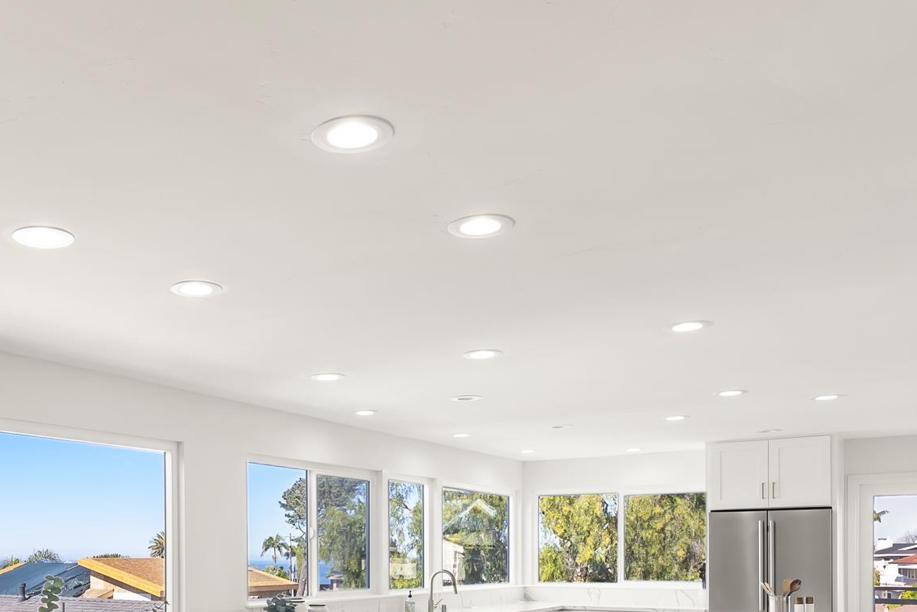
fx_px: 892
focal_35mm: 35
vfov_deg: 35.2
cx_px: 229
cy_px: 574
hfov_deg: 52.1
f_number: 8
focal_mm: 16
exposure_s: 1/15
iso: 500
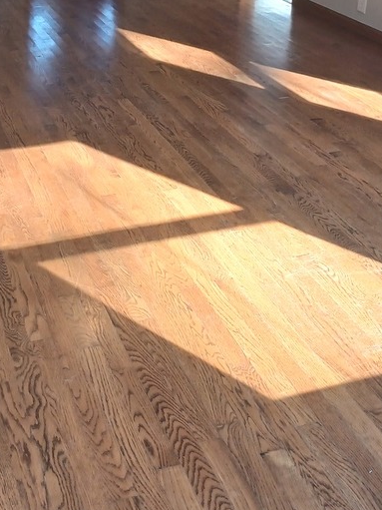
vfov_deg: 33.9
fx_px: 810
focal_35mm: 55
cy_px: 102
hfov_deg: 26.4
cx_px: 139
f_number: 1.8
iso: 80
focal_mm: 3.98
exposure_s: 1/60
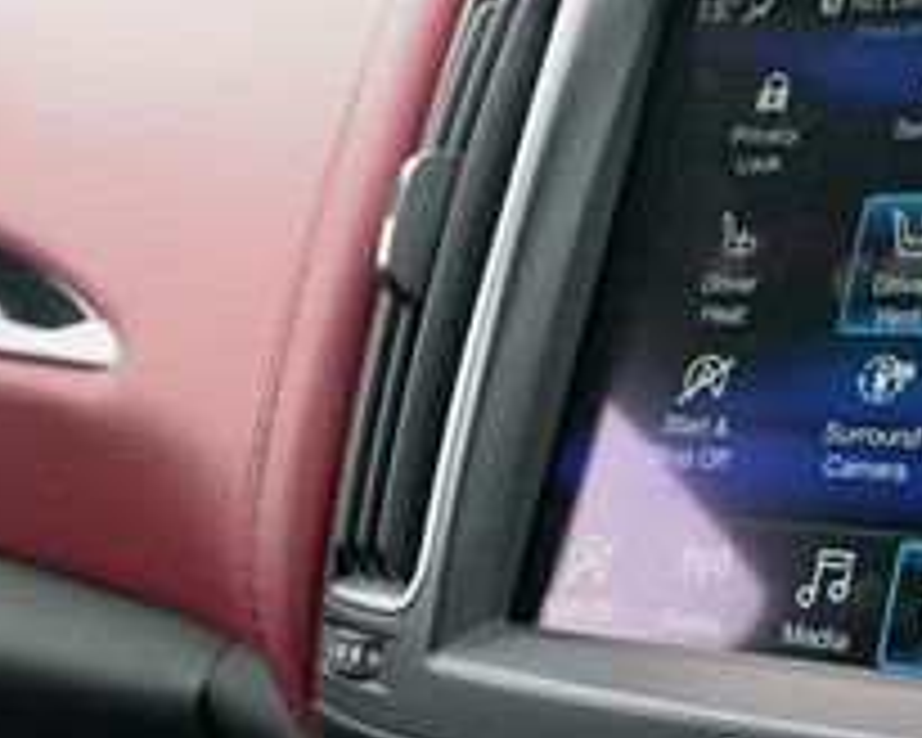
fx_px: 1801
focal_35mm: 66
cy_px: 356
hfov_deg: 26.9
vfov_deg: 23.1
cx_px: 953
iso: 500
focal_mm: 24
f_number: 8
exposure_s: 1/100
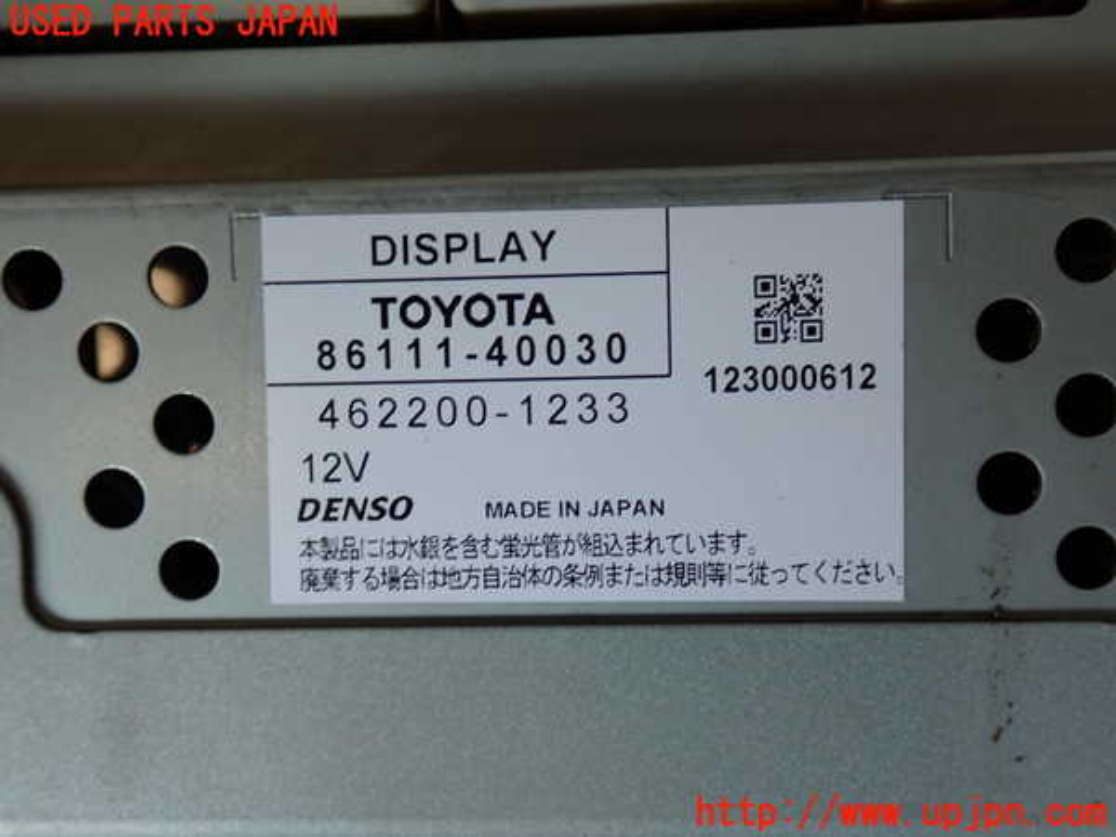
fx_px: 1225
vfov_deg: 37.7
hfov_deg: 49.0
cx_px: 558
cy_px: 418
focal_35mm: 38
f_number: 2.7
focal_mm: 6.83
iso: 200
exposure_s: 1/60
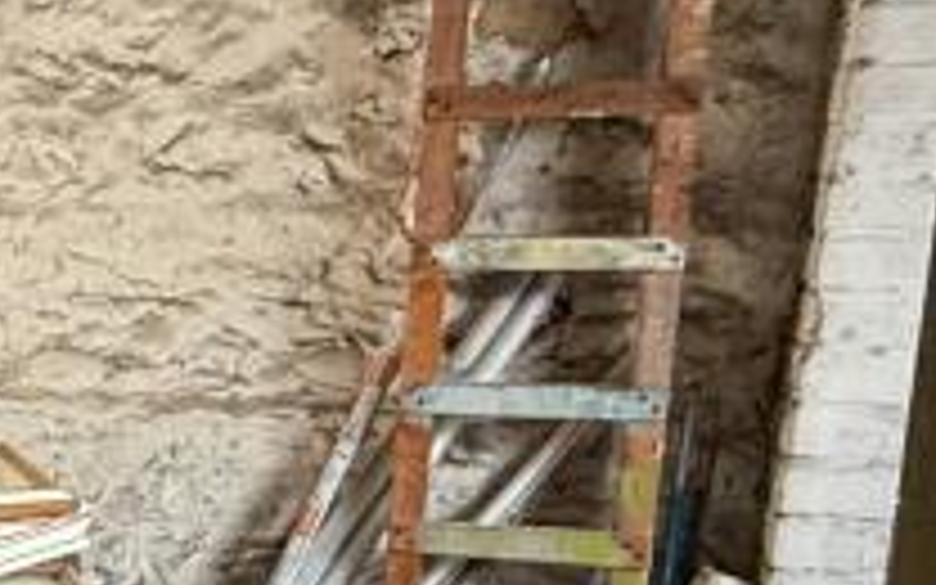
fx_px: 1862
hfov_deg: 21.2
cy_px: 531
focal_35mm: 73
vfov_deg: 17.6
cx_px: -648
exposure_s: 1/99
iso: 320
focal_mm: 2.22
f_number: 2.2
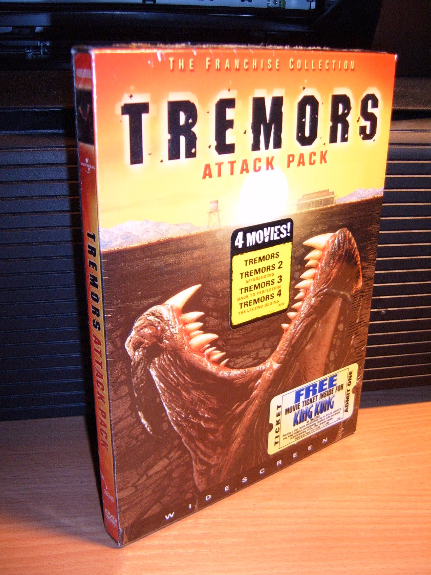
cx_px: 216
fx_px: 614
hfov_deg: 38.7
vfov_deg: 50.1
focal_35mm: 37
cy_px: 288
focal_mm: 6.2
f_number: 2.9
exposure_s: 1/30
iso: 141
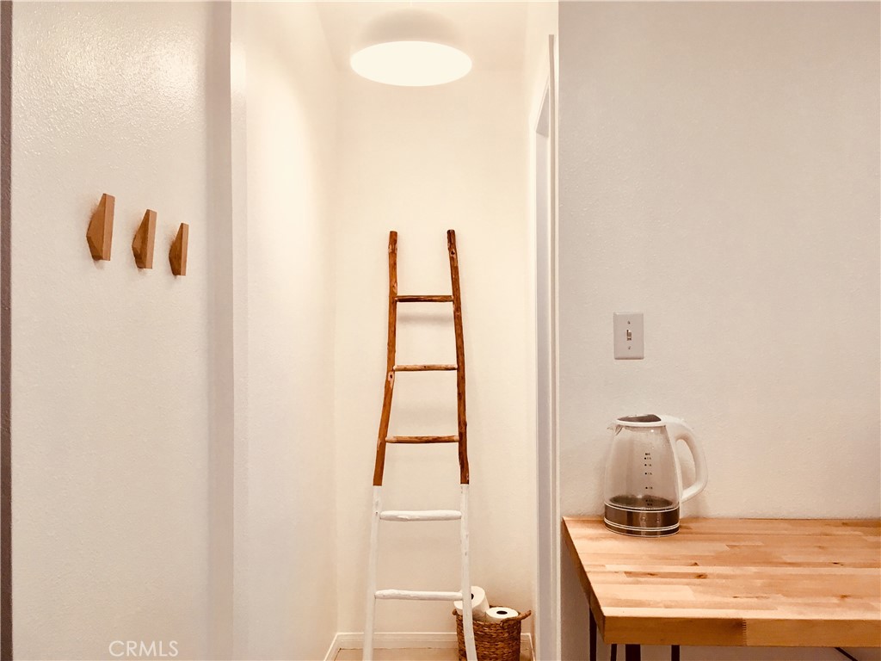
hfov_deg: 61.7
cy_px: 330
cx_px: 440
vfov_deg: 48.2
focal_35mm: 29
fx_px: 738
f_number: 2.2
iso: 25
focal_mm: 4.15
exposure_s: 1/30
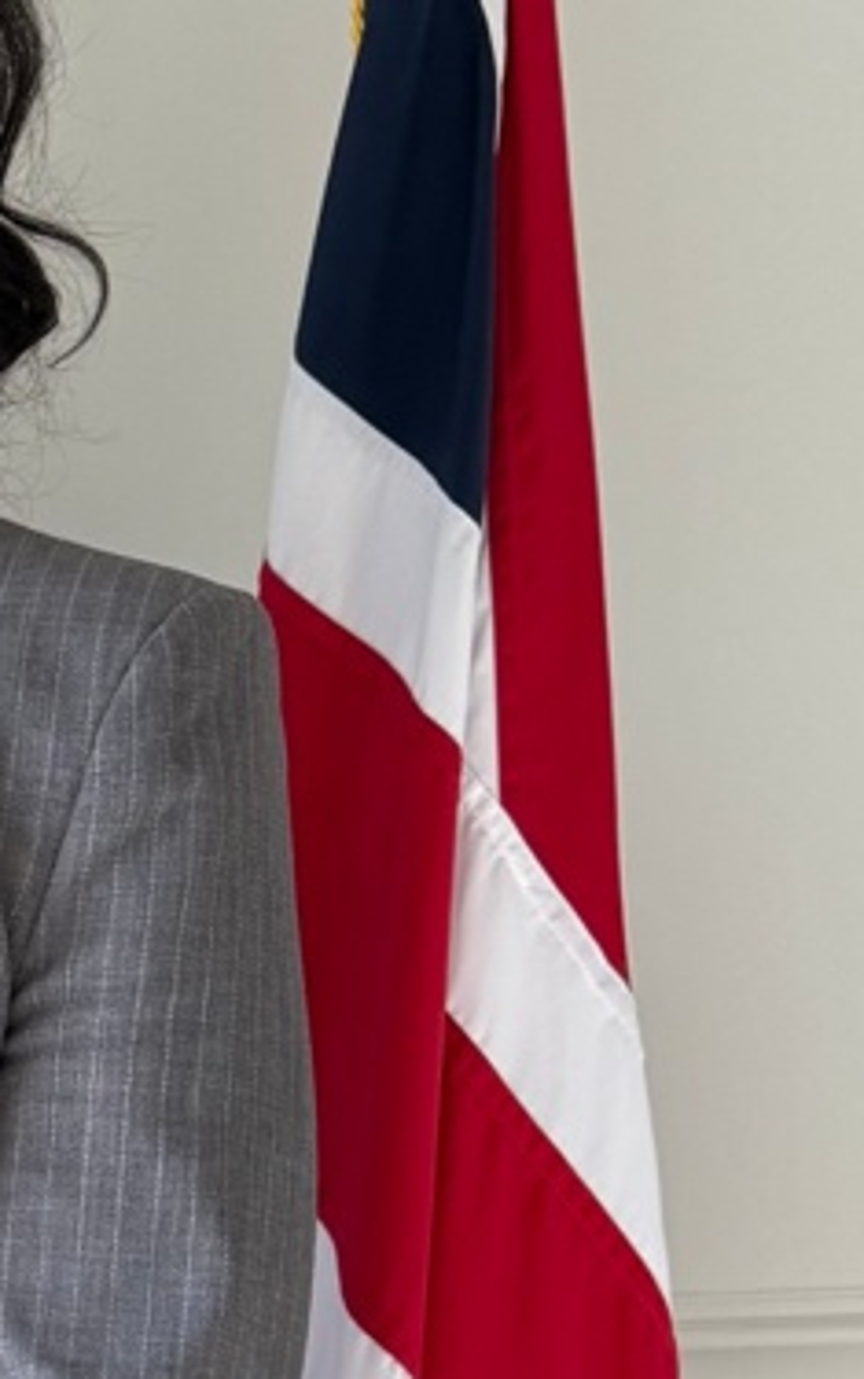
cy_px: 1486
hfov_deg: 9.6
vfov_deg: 16.6
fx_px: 4588
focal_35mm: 122
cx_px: -1173
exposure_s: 1/121
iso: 100
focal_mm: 6.76
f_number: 1.78
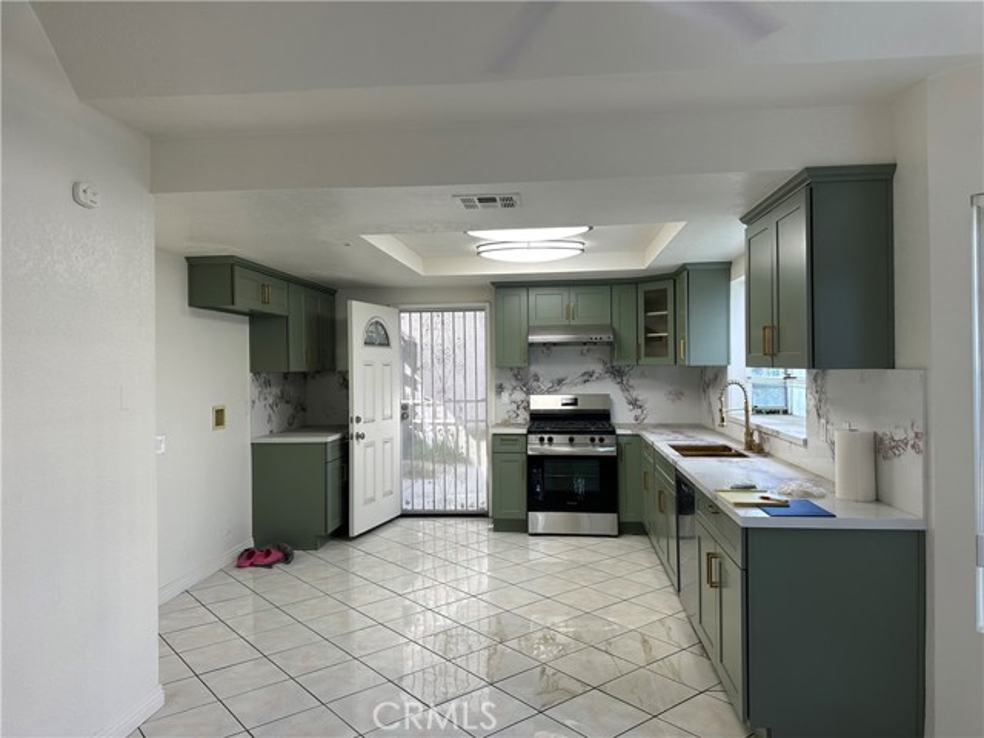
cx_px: 492
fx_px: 682
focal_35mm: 24
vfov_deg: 56.8
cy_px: 369
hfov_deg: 71.6
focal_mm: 6.86
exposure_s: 1/120
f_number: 1.78
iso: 80
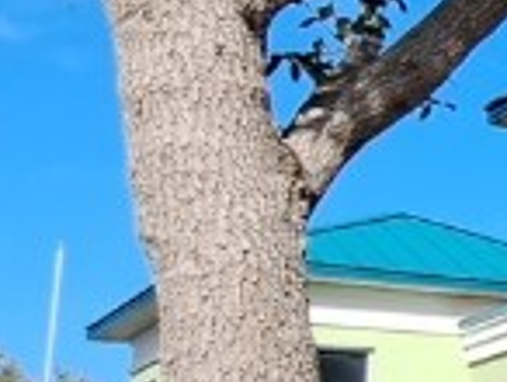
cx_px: 1257
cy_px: 264
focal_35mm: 91
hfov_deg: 13.9
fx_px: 1335
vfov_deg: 16.2
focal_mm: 1.74
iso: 50
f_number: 2.2
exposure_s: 1/923
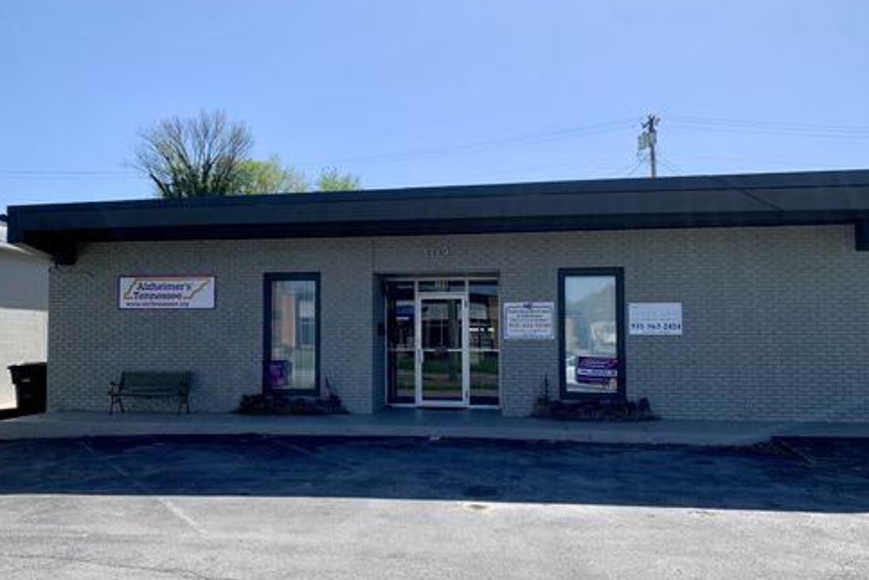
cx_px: 428
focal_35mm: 28
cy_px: 316
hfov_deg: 65.5
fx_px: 676
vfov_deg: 46.3
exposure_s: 1/2681
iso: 25
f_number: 1.8
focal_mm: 4.25
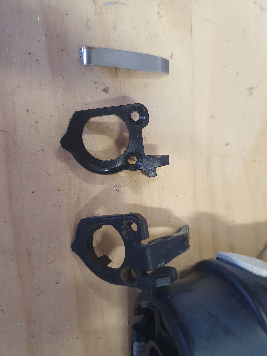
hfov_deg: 53.1
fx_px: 267
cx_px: 134
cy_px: 178
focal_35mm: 26
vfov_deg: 67.3
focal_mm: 4.32
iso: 200
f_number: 1.5
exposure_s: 1/50
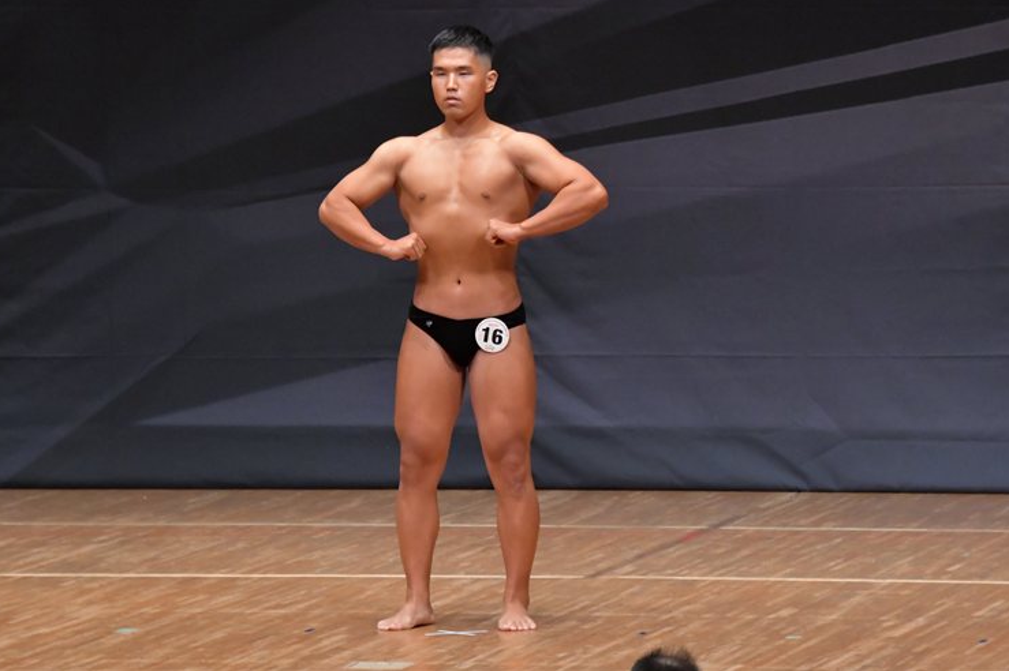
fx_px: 8376
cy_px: 320
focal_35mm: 299
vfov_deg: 4.6
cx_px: 517
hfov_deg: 6.9
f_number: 5.6
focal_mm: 190
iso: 6400
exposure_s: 1/400
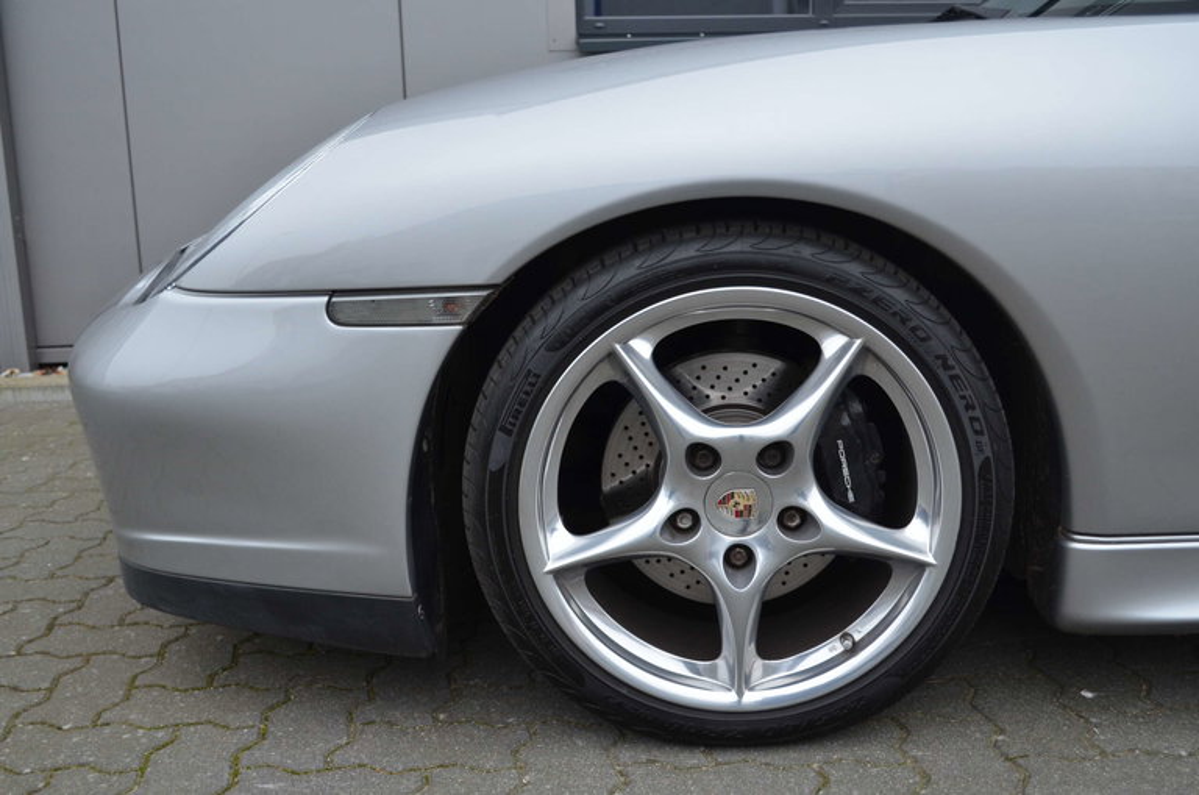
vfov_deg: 36.7
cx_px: 600
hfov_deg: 53.2
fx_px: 1197
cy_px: 398
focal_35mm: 36
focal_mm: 24
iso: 800
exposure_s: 1/30
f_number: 4
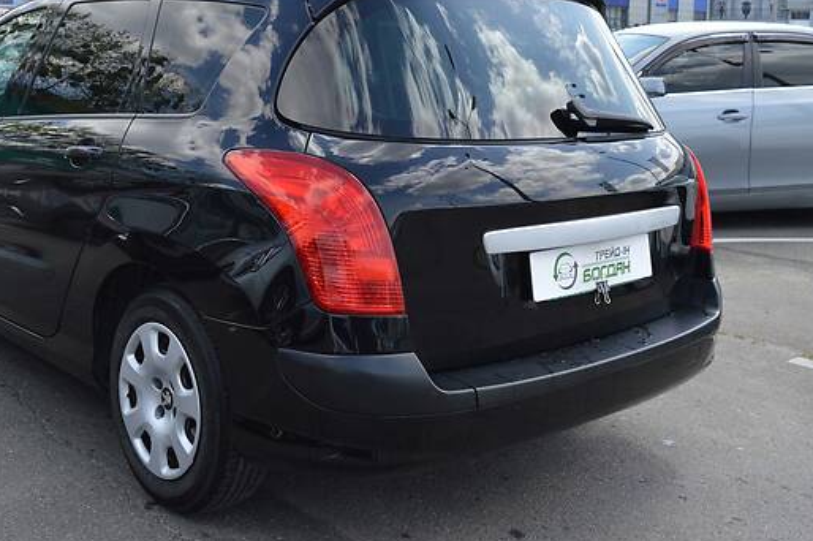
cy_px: 136
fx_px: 948
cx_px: 321
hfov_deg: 46.1
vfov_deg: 31.3
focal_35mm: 42
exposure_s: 1/200
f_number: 7.1
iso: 100
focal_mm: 18
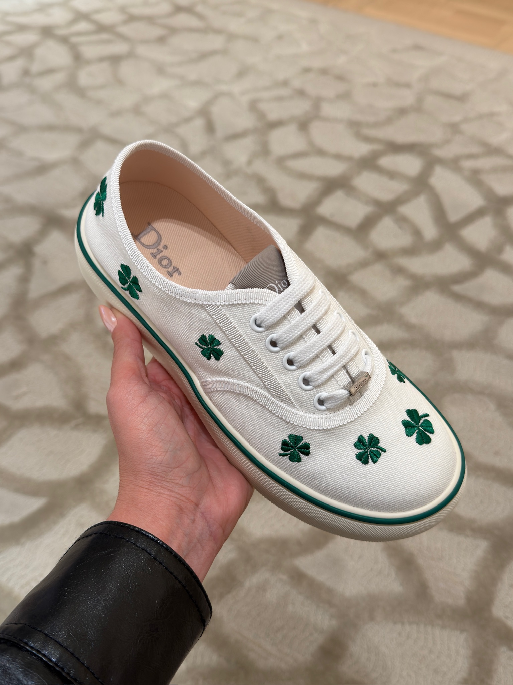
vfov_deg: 52.6
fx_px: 692
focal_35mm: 35
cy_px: 342
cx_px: 256
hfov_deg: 40.7
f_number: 1.78
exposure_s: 1/121
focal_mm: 6.76
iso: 50
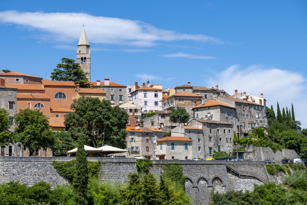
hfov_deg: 23.4
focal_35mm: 87
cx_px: 154
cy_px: 102
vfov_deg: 15.7
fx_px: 742
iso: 100
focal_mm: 58
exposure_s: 1/500
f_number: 8
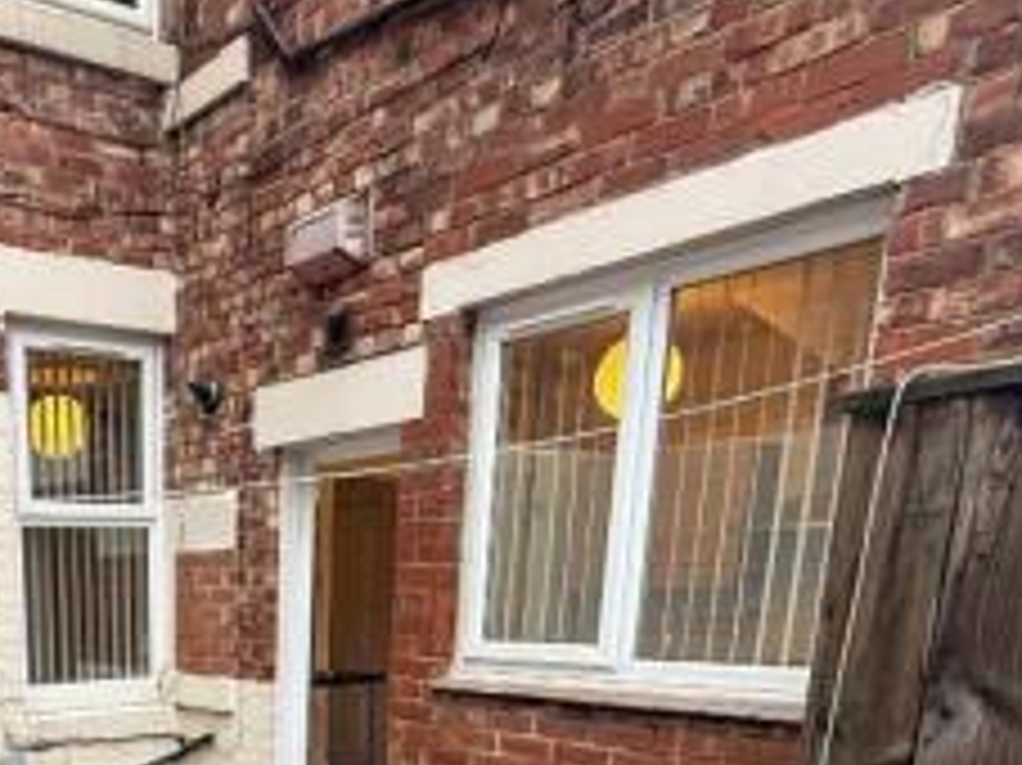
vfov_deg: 33.9
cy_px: 862
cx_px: 128
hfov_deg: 47.0
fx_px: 1062
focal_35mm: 36
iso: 160
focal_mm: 2.22
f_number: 2.2
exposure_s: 1/99
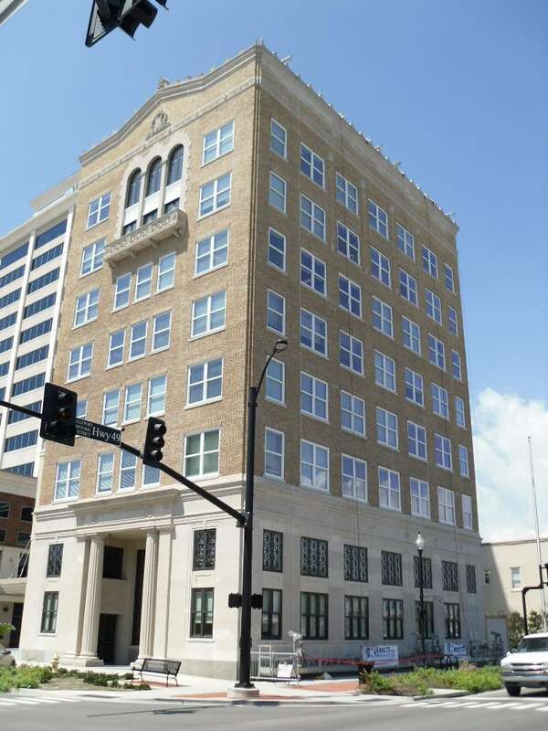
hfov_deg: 41.8
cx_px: 274
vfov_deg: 54.0
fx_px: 718
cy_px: 366
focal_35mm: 34
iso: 80
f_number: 8.1
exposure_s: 1/173
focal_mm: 6
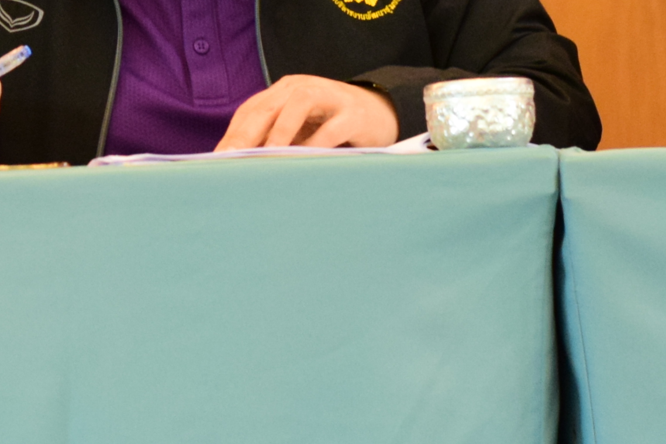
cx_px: -423
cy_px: -372
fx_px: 5477
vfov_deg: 4.6
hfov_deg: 6.8
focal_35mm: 296
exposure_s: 1/60
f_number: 4.5
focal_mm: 50
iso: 1600
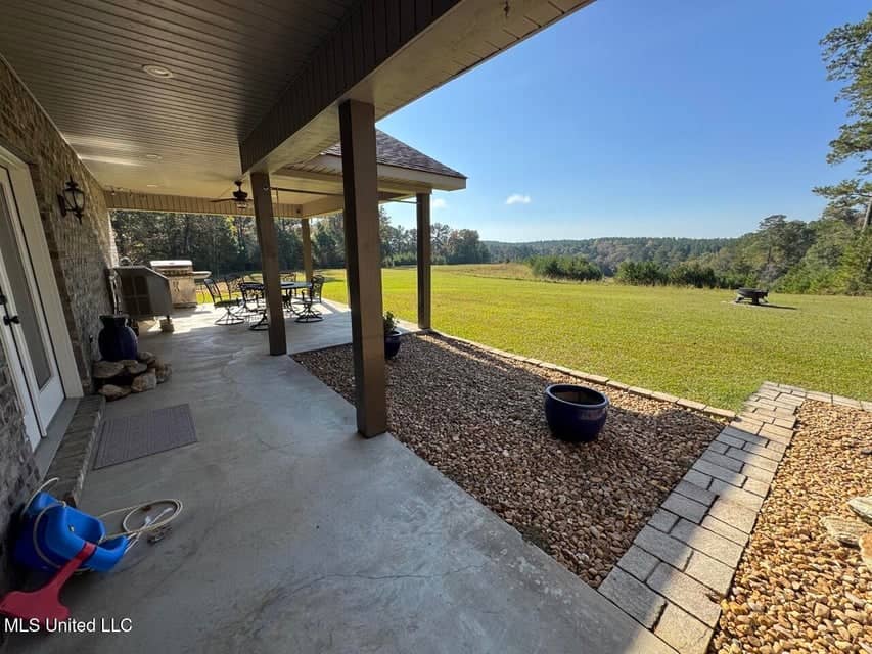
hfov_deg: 102.1
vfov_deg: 85.7
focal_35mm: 14
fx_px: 353
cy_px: 327
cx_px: 436
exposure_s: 1/932
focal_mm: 2.22
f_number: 2.2
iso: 50
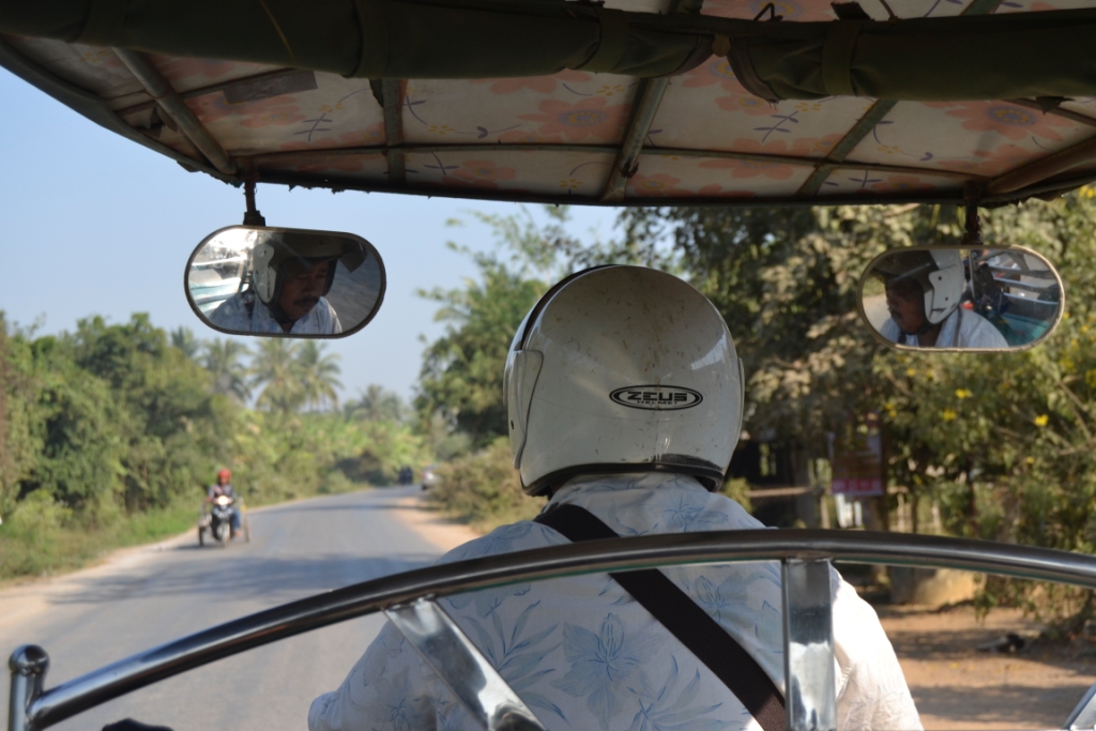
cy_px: 366
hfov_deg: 33.4
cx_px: 548
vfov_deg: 22.6
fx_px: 1827
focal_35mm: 60
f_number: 7.1
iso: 100
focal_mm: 40
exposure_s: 1/200
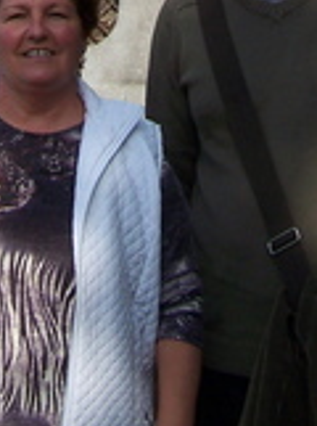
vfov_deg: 12.8
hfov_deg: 10.4
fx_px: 1741
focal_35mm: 142
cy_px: -312
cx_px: 164
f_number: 4
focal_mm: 6.3
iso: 80
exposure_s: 1/800
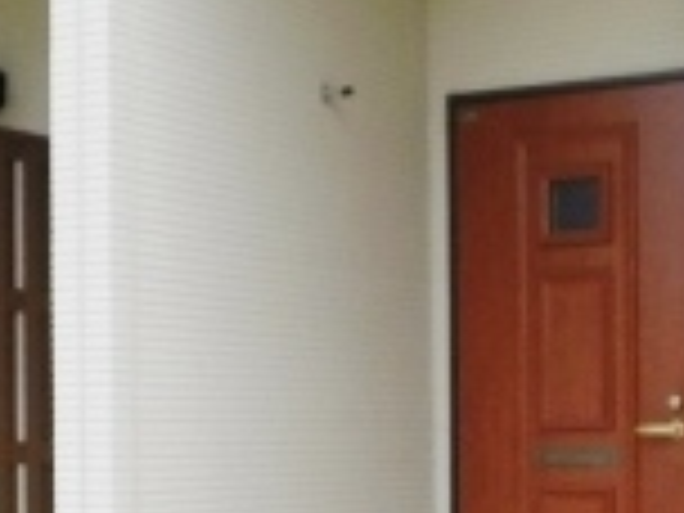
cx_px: 216
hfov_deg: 20.2
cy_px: 428
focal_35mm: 97
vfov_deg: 15.1
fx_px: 1917
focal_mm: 4
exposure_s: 1/800
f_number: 3
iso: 125
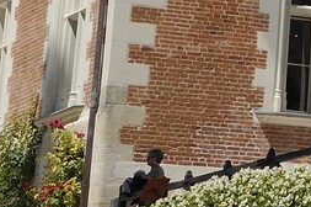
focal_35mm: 253
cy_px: -193
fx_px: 2183
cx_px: 711
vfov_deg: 5.3
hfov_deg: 7.7
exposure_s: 1/160
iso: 200
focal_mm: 40
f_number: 16
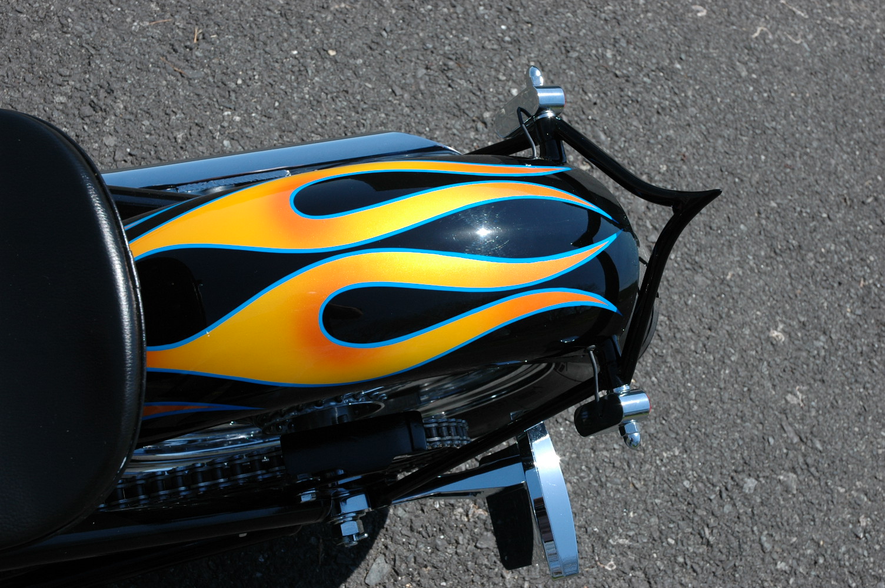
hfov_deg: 37.9
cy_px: 294
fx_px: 1289
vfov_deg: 25.7
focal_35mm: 52
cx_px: 442
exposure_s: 1/320
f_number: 9
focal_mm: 35
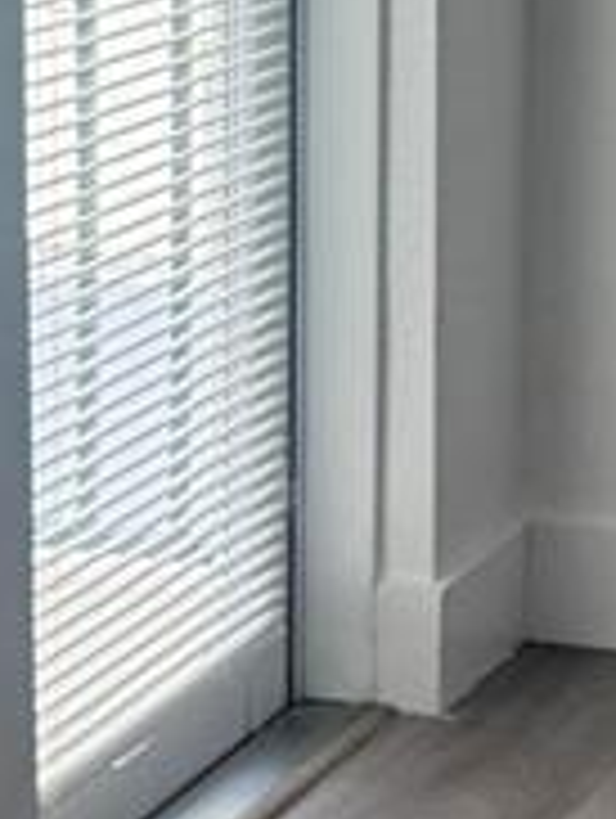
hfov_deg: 9.0
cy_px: 216
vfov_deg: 12.5
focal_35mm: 158
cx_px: 1106
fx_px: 3740
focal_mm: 6.76
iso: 100
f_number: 1.78
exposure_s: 1/120
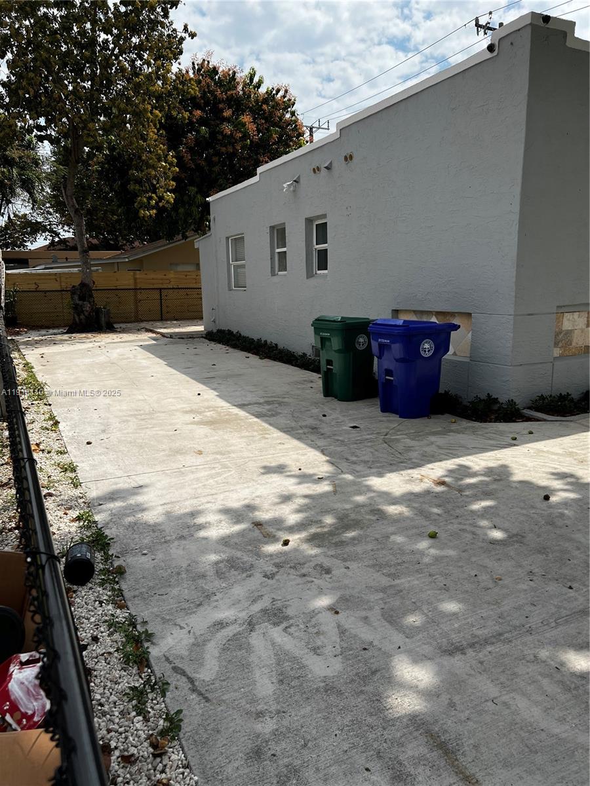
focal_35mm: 26
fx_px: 591
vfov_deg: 67.3
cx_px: 295
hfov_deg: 53.1
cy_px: 393
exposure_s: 1/6579
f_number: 1.5
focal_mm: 5.7
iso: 50
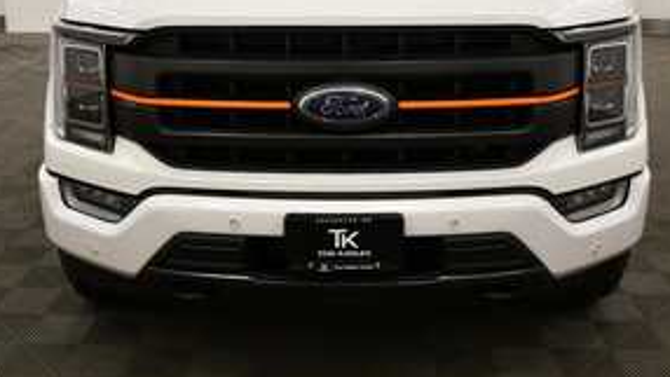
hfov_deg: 46.4
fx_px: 782
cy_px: 76
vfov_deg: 26.6
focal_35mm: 44
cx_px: 342
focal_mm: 20
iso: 800
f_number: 5.6
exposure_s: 1/200
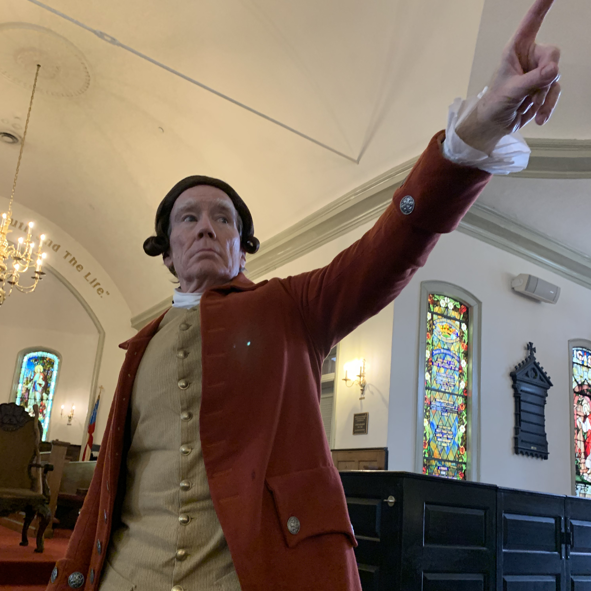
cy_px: 354
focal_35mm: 31
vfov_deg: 52.2
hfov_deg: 52.5
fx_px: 599
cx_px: 293
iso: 500
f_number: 1.8
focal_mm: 4.25
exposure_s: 1/30
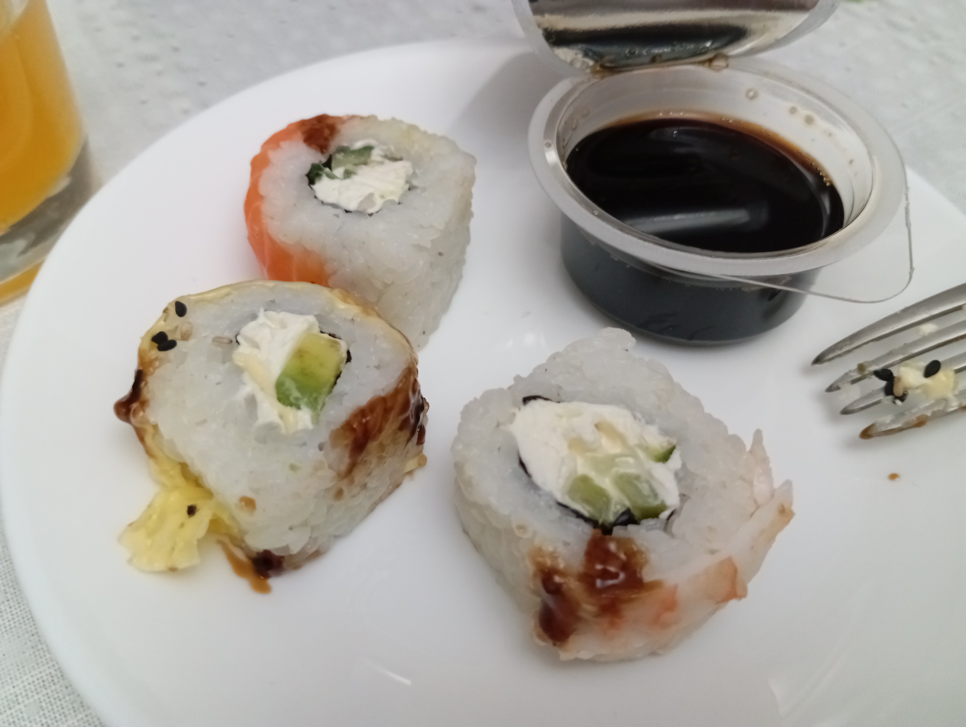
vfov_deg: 49.9
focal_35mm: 28
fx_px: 782
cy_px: 364
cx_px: 483
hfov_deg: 63.4
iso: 319
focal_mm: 4.25
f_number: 1.8
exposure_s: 1/33.3
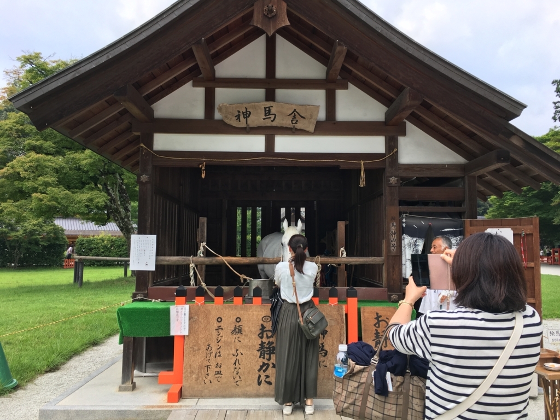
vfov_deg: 48.2
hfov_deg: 61.7
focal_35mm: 29
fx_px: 469
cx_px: 280
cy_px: 210
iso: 25
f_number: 2.2
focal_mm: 4.15
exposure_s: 1/422
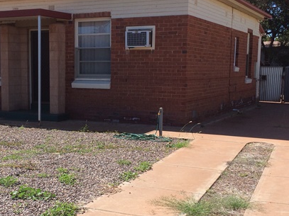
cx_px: 97
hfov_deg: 33.5
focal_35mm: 57
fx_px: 476
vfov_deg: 25.6
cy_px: 119
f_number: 2.2
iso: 32
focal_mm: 4.15
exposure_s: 1/1466
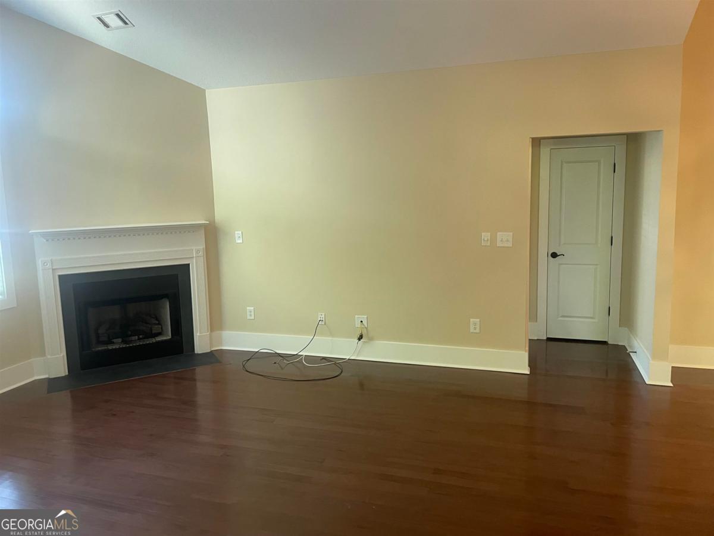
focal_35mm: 26
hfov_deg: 67.3
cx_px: 357
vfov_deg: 53.1
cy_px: 268
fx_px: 536
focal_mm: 4.2
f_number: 1.6
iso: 250
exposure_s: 1/60
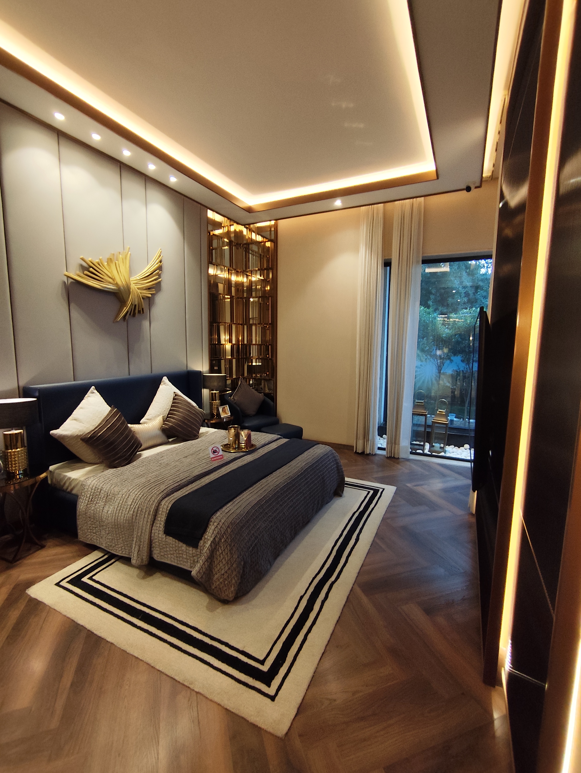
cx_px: 290
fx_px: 358
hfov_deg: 78.2
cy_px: 386
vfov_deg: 94.5
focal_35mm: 16
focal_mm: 1.65
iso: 125
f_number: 2.2
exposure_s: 1/50
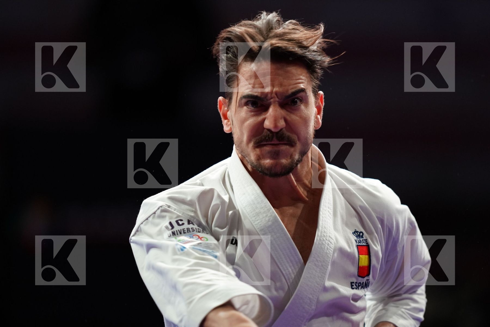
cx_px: 245
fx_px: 5444
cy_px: 164
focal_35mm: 400
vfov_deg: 3.4
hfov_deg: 5.2
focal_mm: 400
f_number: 2.8
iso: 2500
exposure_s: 1/500
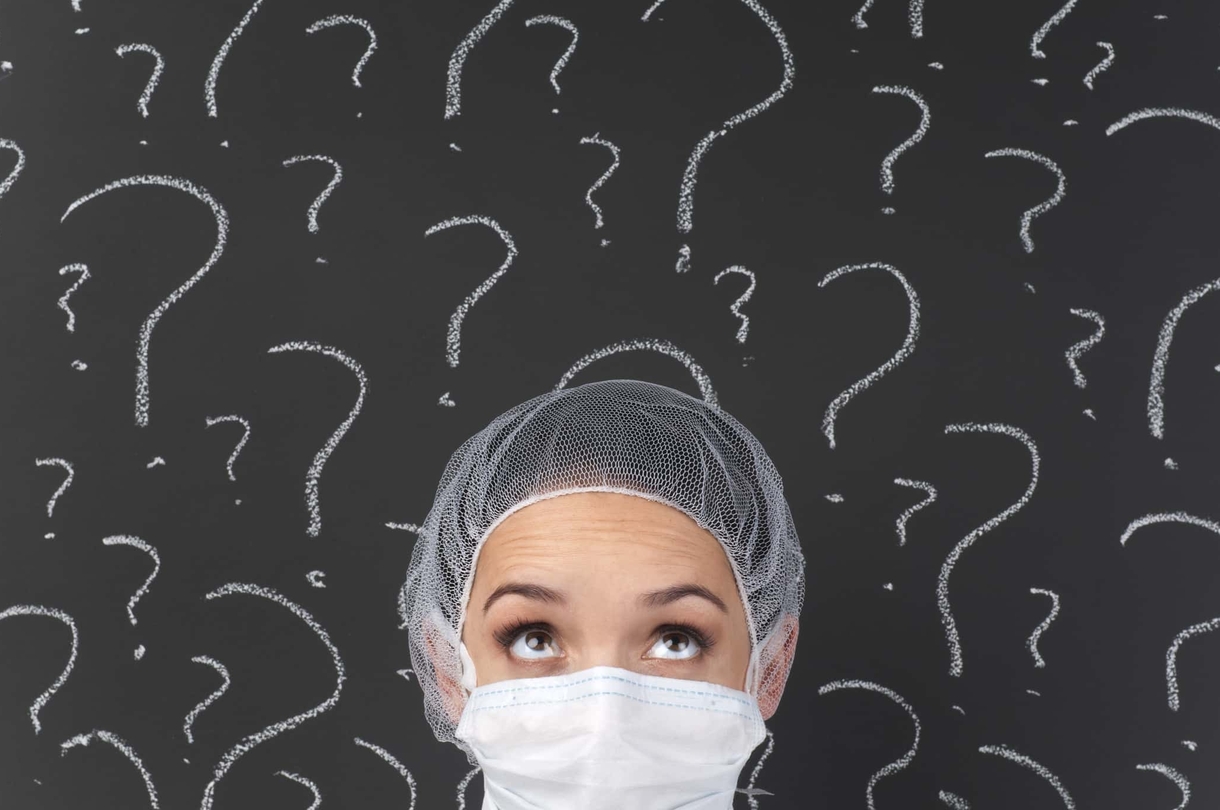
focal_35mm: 77
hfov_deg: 26.4
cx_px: 623
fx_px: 2606
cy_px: 405
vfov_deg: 17.7
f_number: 13
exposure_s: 1/200
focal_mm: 50
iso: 100
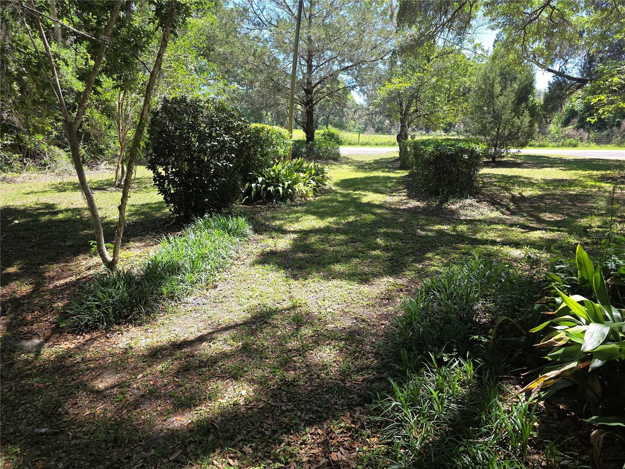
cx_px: 312
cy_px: 234
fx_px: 415
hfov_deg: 73.9
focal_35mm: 23
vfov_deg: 58.9
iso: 12
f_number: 1.7
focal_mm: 6.3
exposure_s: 1/179
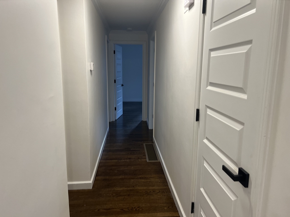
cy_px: 108
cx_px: 145
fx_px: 218
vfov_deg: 53.1
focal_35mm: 26
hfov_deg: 67.3
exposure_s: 1/60
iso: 80
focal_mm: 5.7
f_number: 1.5
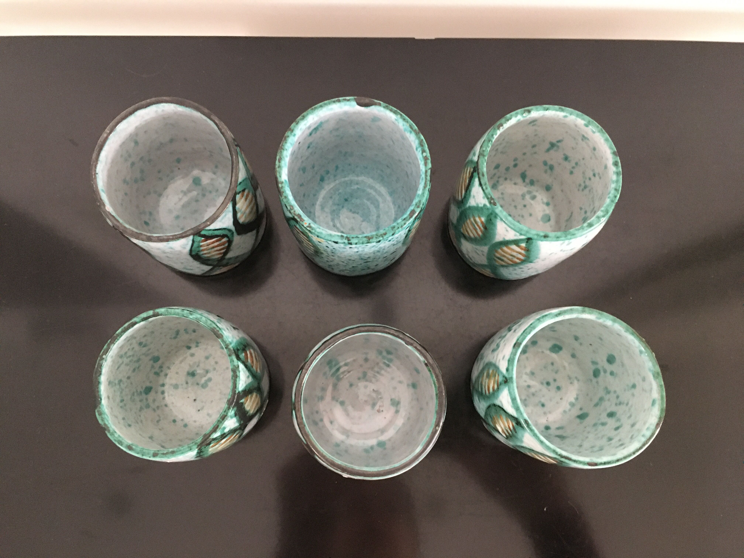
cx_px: 372
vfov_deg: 48.2
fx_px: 623
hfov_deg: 61.7
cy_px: 279
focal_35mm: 29
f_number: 2.2
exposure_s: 1/17
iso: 320
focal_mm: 4.15
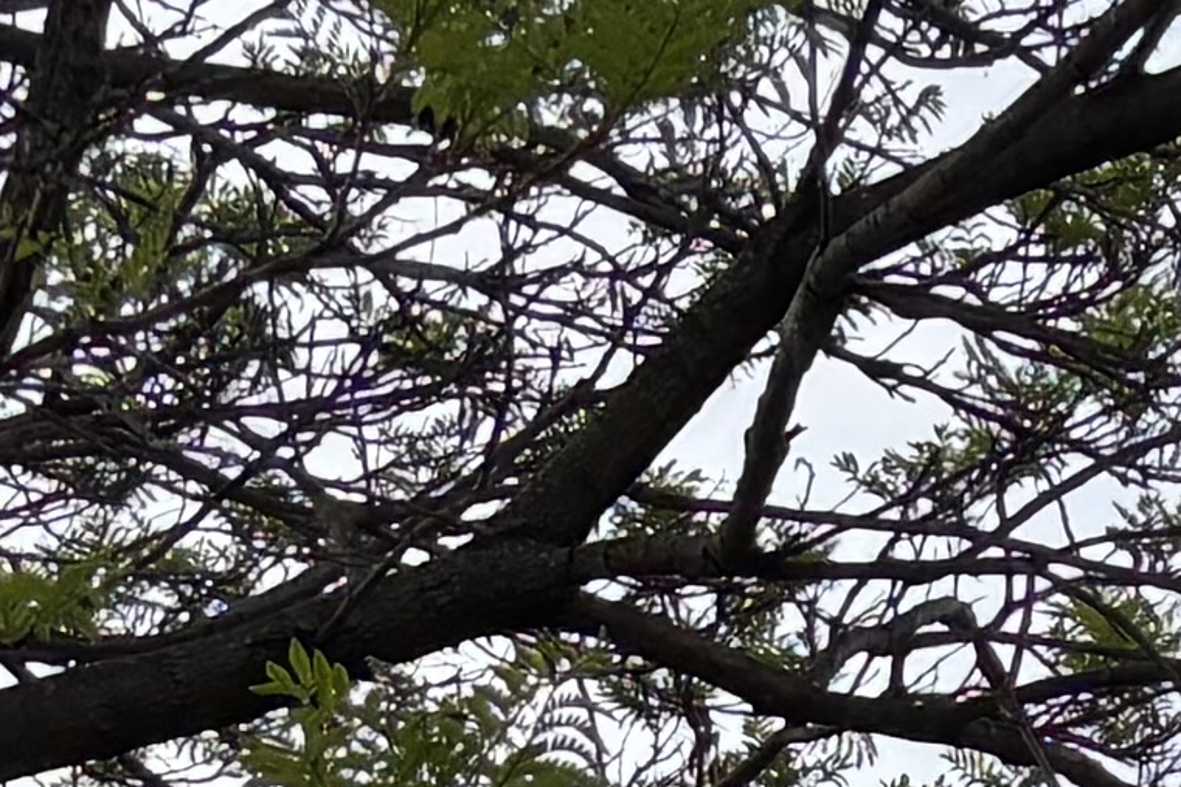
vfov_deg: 5.8
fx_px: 6658
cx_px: 1505
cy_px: 3105
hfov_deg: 10.0
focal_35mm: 203
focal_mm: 5.96
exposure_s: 1/811
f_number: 1.6
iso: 50
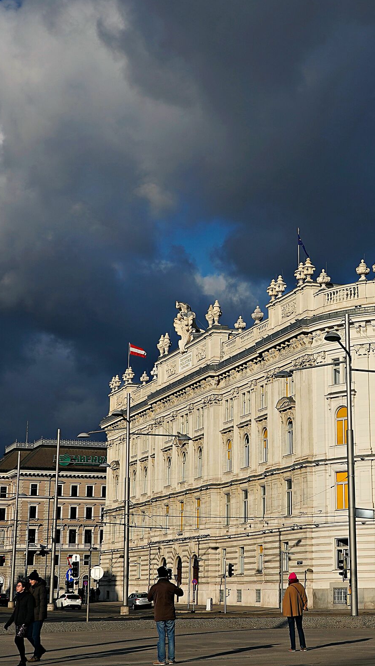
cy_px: 334
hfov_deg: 20.8
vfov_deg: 36.6
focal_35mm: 57
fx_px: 1008
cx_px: 313
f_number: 16
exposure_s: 1/160
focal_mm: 36
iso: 100
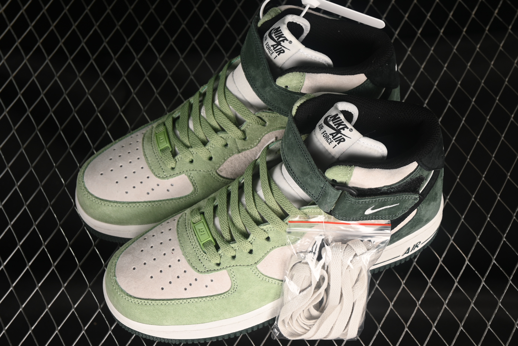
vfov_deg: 18.2
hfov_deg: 27.0
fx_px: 1079
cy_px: 173
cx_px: 259
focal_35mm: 75
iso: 160
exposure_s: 1/80
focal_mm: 50
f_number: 7.1
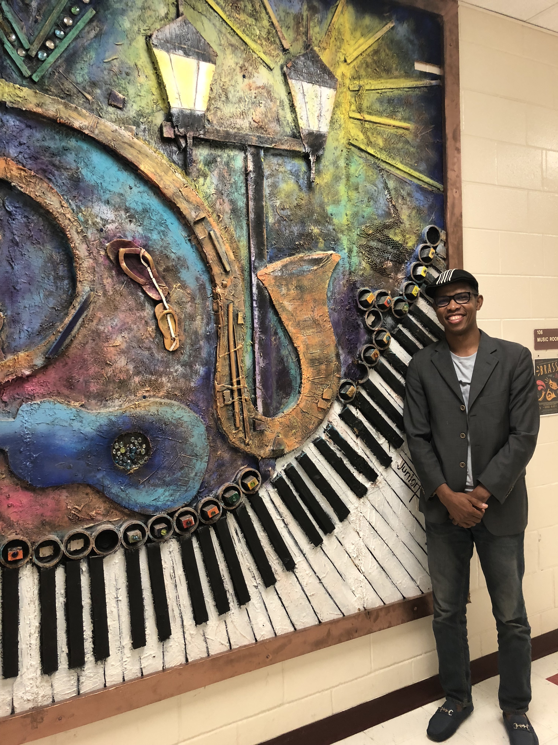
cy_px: 372
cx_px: 279
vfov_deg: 63.4
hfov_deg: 49.7
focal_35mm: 28
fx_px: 602
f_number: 1.8
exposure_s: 1/15
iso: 50
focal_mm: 3.99
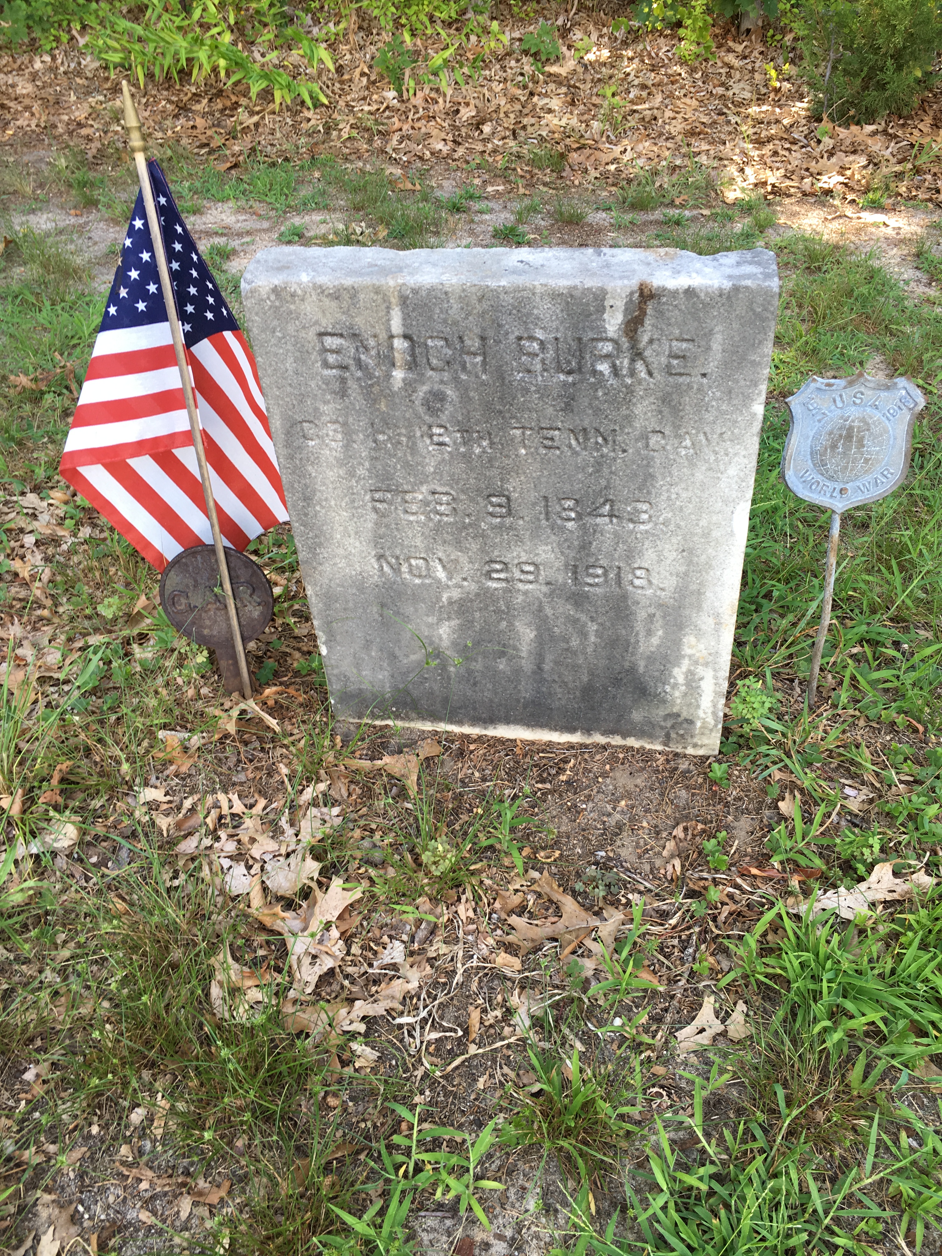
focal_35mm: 29
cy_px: 628
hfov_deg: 48.2
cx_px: 471
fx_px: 1052
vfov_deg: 61.7
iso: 25
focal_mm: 4.15
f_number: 2.2
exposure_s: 1/60
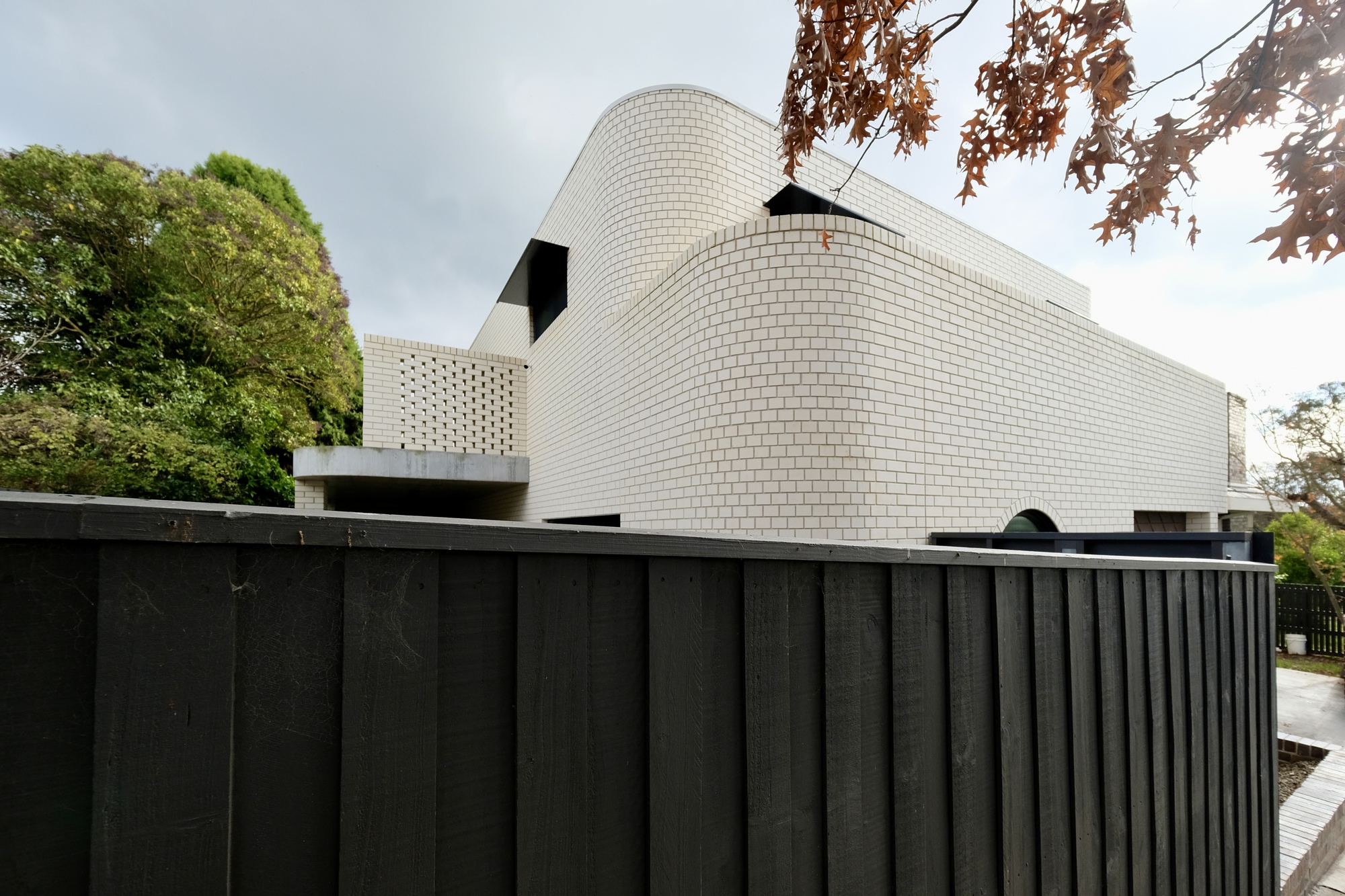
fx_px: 448
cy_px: 448
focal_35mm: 12
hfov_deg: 112.6
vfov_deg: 90.0
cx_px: 672
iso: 400
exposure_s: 1/350
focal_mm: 8
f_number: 4.5
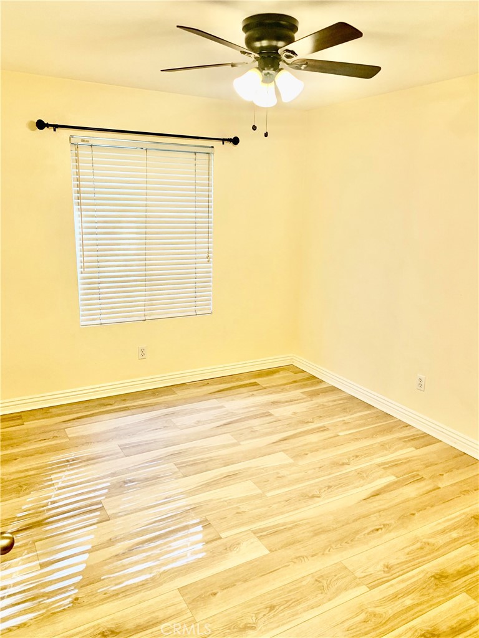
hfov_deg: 53.1
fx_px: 480
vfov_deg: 67.3
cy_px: 319
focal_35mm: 26
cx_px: 240
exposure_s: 1/60
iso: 100
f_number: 1.8
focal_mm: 4.25
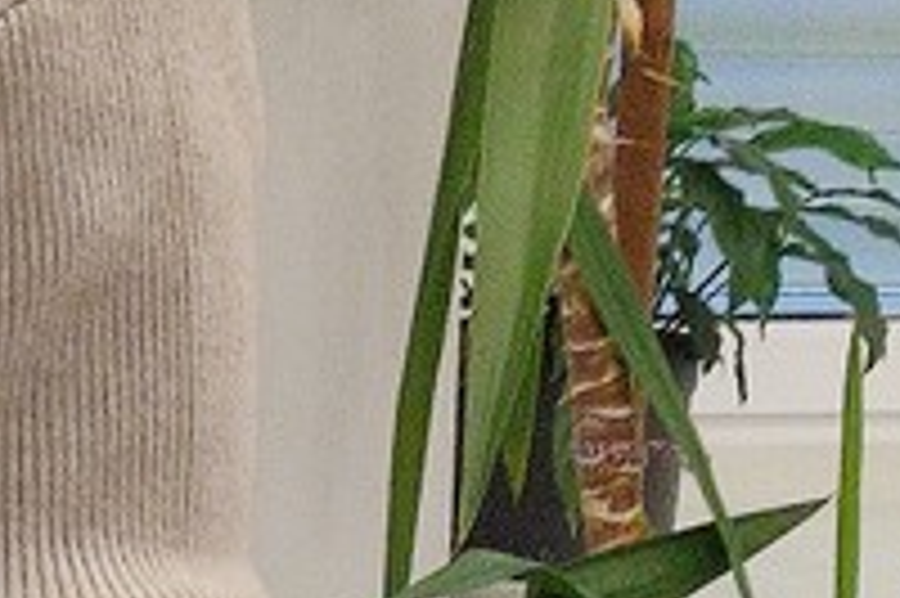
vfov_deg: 10.0
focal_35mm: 133
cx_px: -1084
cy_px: -243
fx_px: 3322
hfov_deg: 12.8
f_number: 1.79
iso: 365
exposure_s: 1/50
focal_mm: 4.7
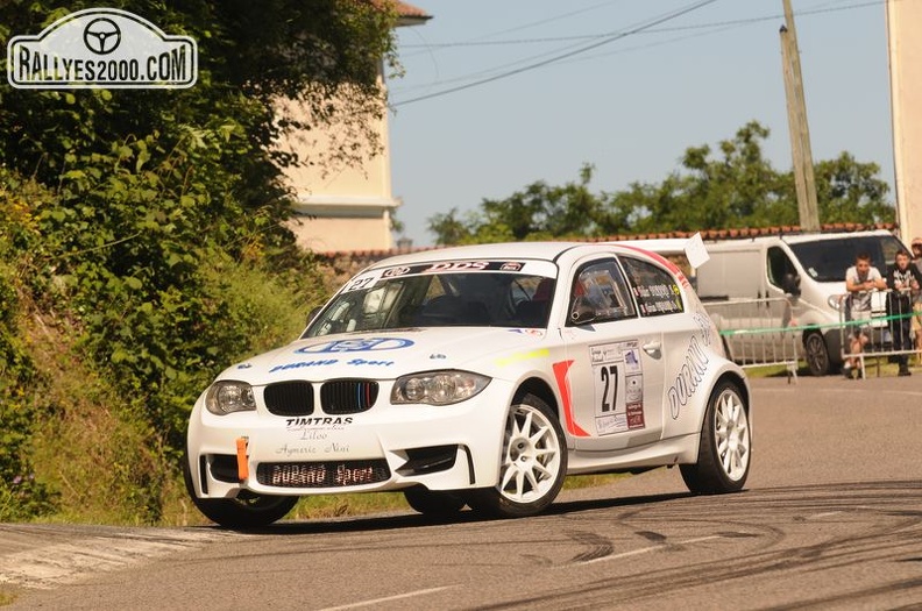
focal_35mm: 255
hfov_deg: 8.1
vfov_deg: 5.4
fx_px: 6519
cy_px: 306
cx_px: 461
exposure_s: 1/1000
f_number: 11
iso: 200
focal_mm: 170
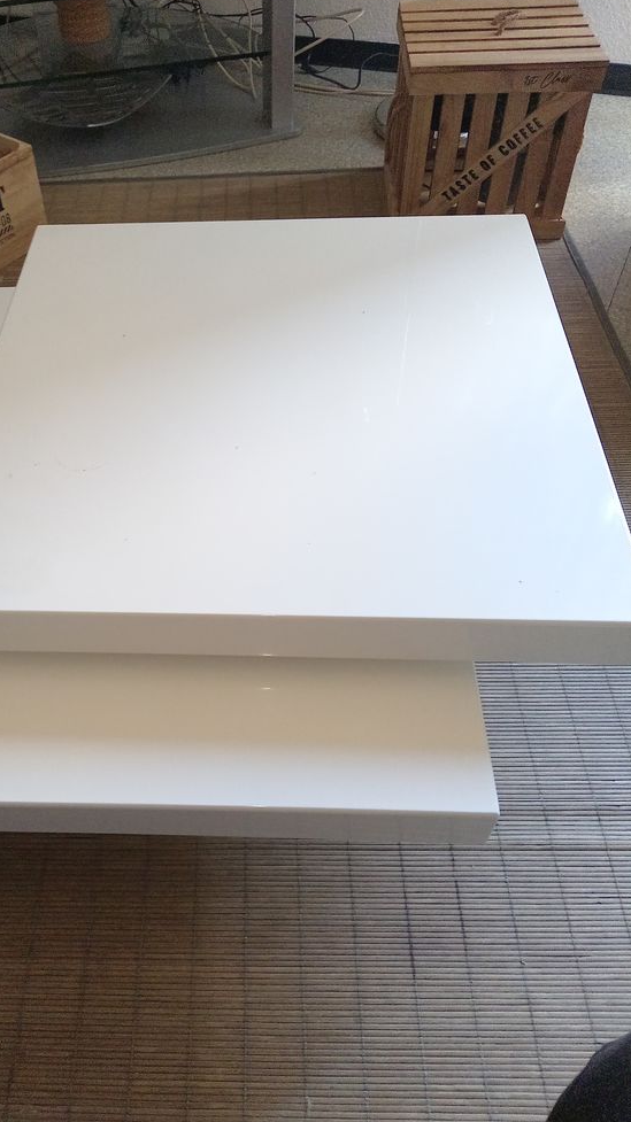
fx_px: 863
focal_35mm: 29
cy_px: 557
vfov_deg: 66.1
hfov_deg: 39.6
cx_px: 205
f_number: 1.8
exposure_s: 1/20
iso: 787
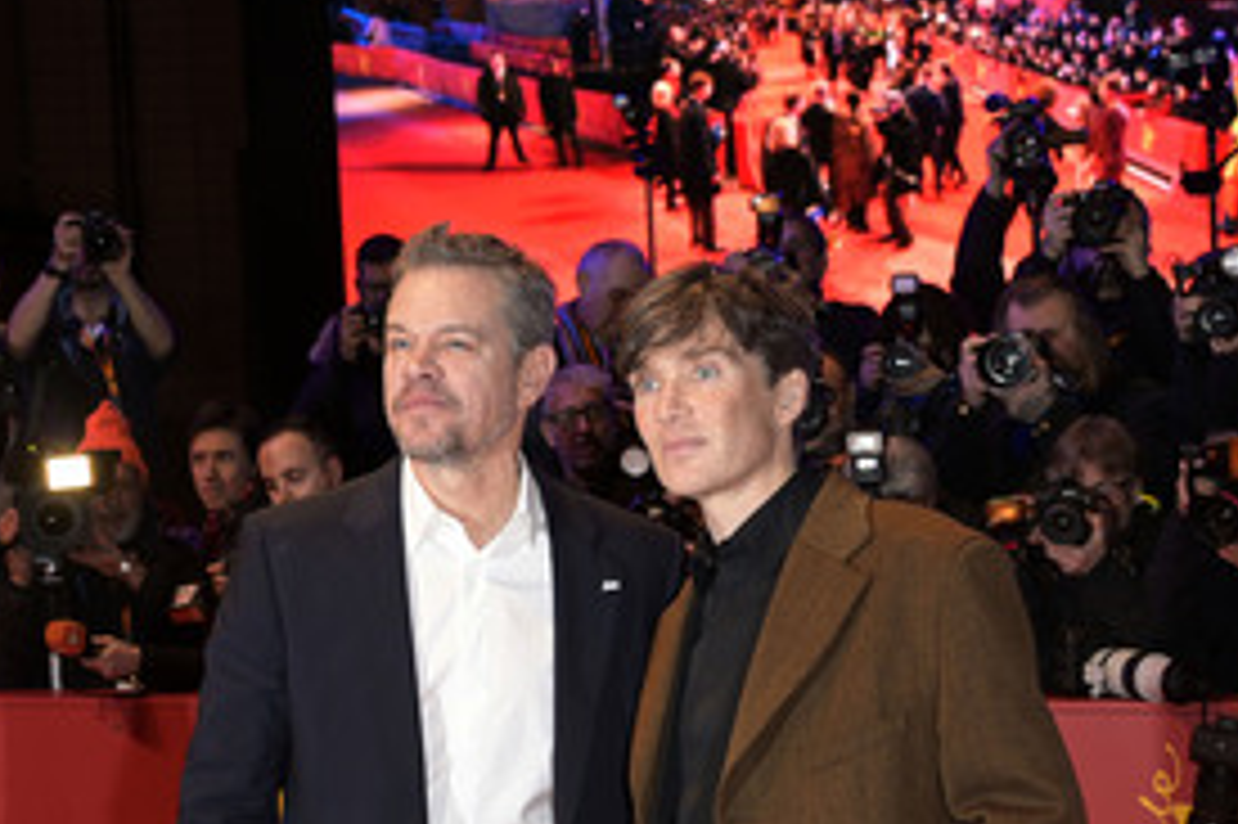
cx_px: 560
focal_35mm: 82
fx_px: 2818
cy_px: 572
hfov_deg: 24.8
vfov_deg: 16.6
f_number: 5
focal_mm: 50
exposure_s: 1/160
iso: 800
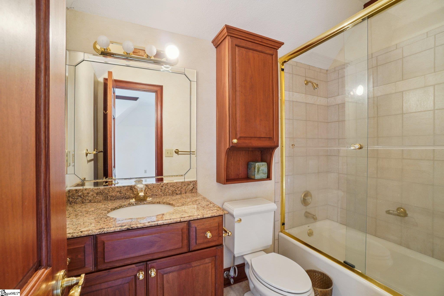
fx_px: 185
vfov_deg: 77.3
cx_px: 222
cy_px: 148
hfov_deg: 100.4
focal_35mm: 15
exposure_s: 1/3.33
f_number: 8
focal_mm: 10
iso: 400
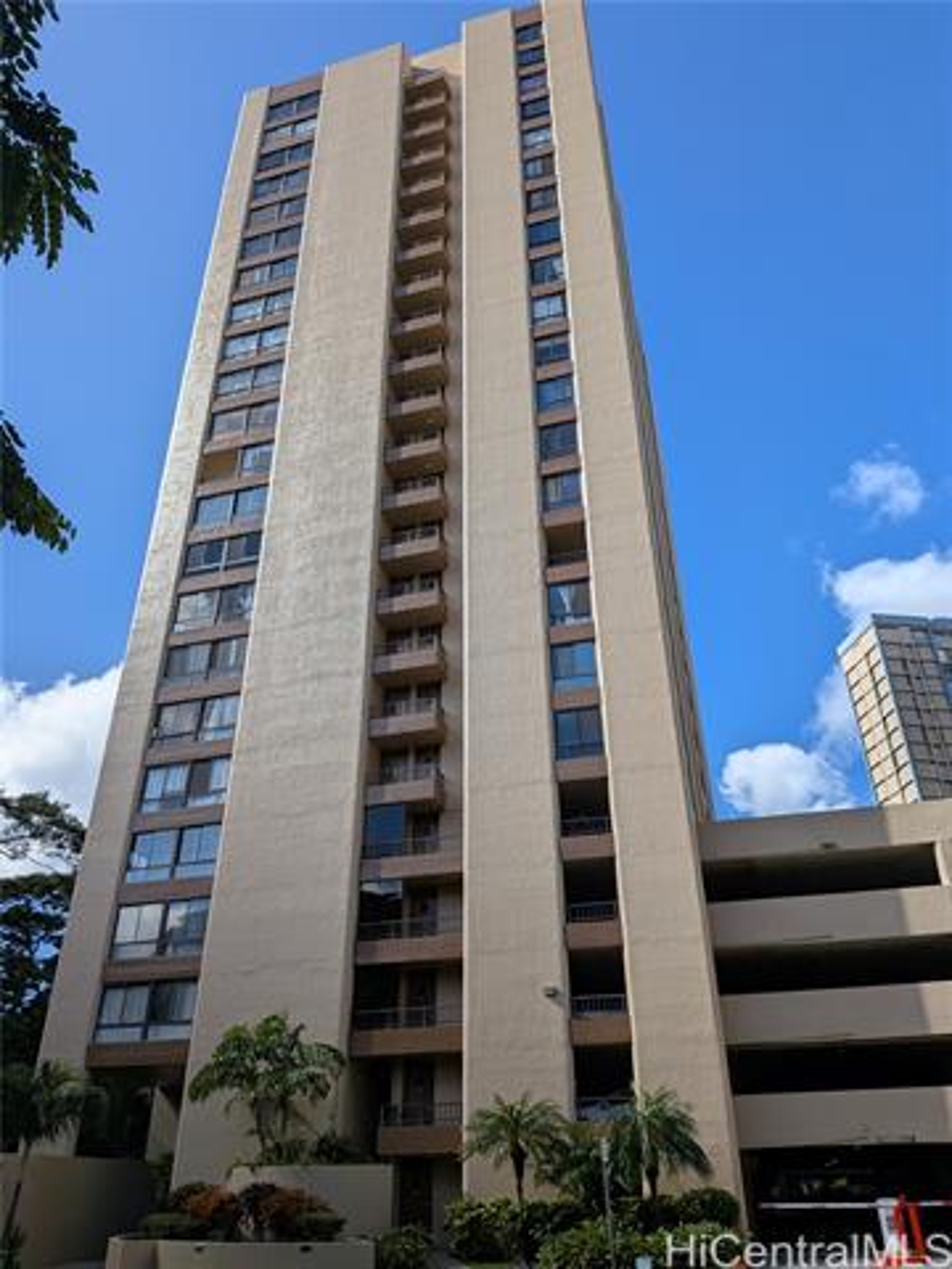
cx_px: 476
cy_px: 634
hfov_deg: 56.8
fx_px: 880
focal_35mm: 24
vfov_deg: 71.6
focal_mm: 4.53
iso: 27
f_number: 1.7
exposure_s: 1/1976
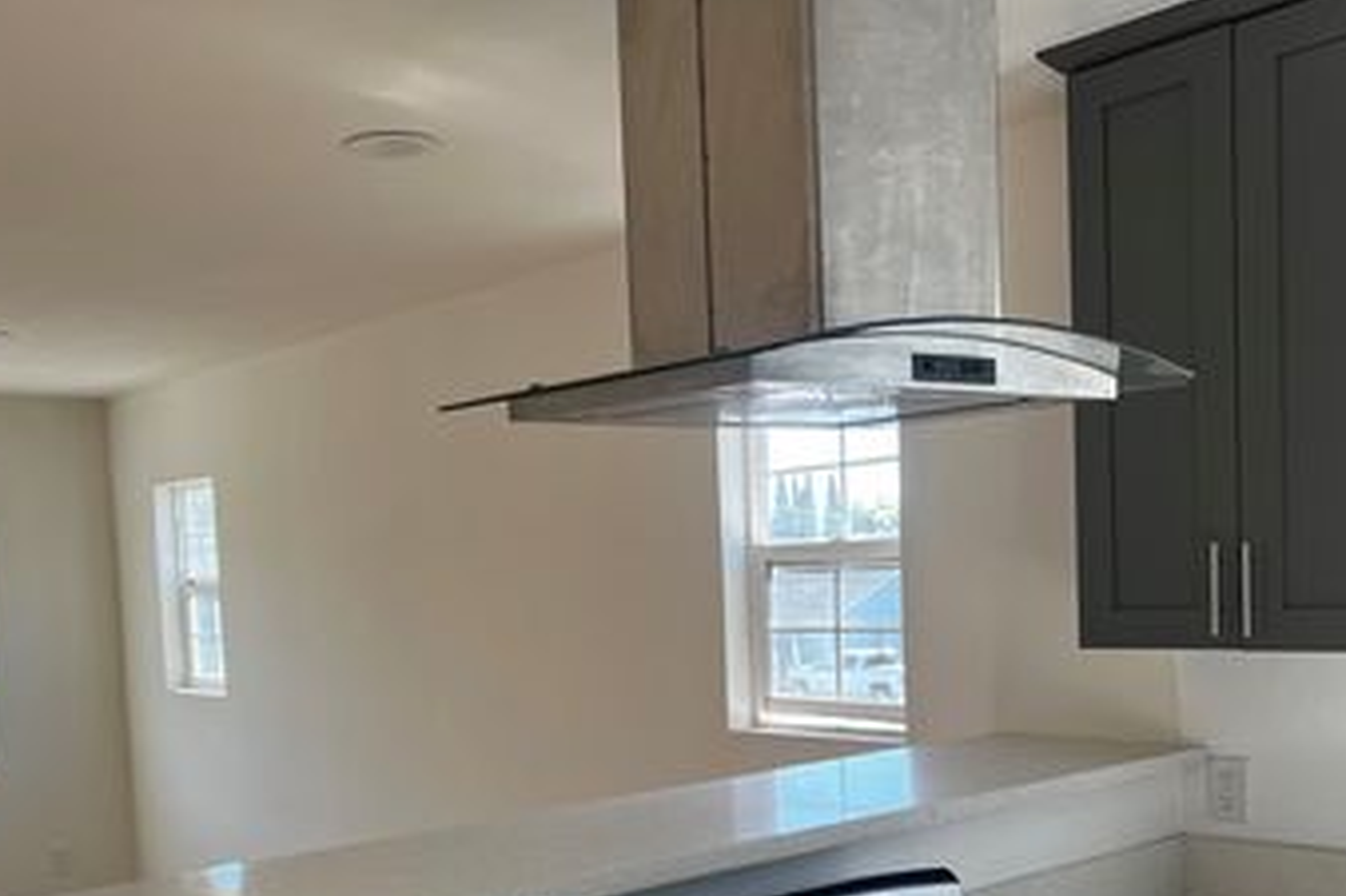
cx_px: 621
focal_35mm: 40
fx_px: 1495
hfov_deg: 48.4
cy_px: 679
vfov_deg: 32.7
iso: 40
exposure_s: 1/204
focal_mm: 5.7
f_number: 1.5
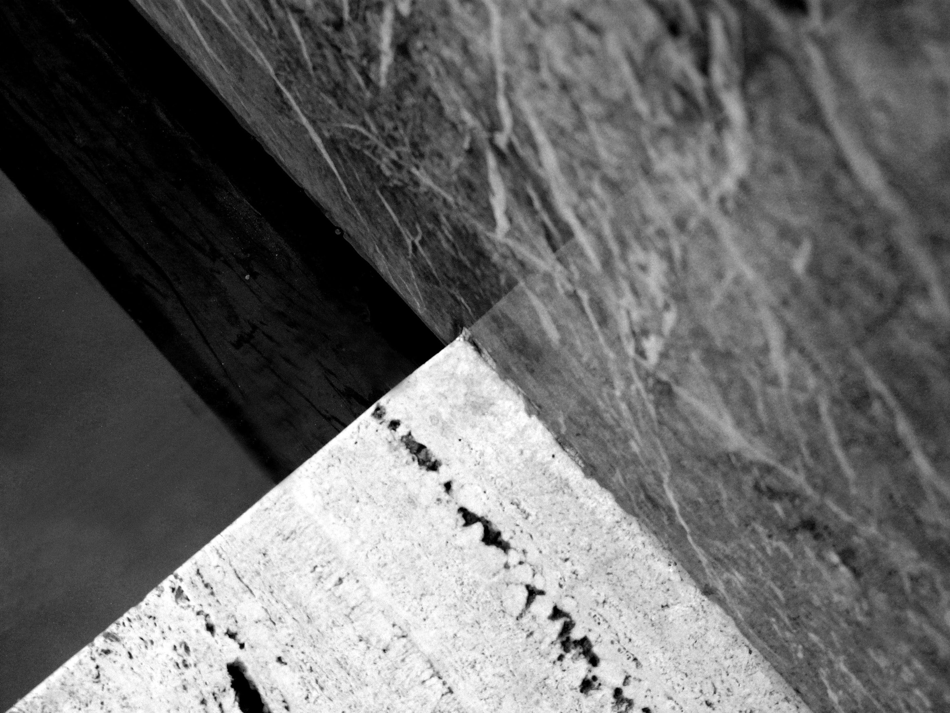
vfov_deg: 24.0
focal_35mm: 61
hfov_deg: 31.7
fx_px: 1674
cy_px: 356
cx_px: 475
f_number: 3.2
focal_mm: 10
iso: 100
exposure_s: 1/200
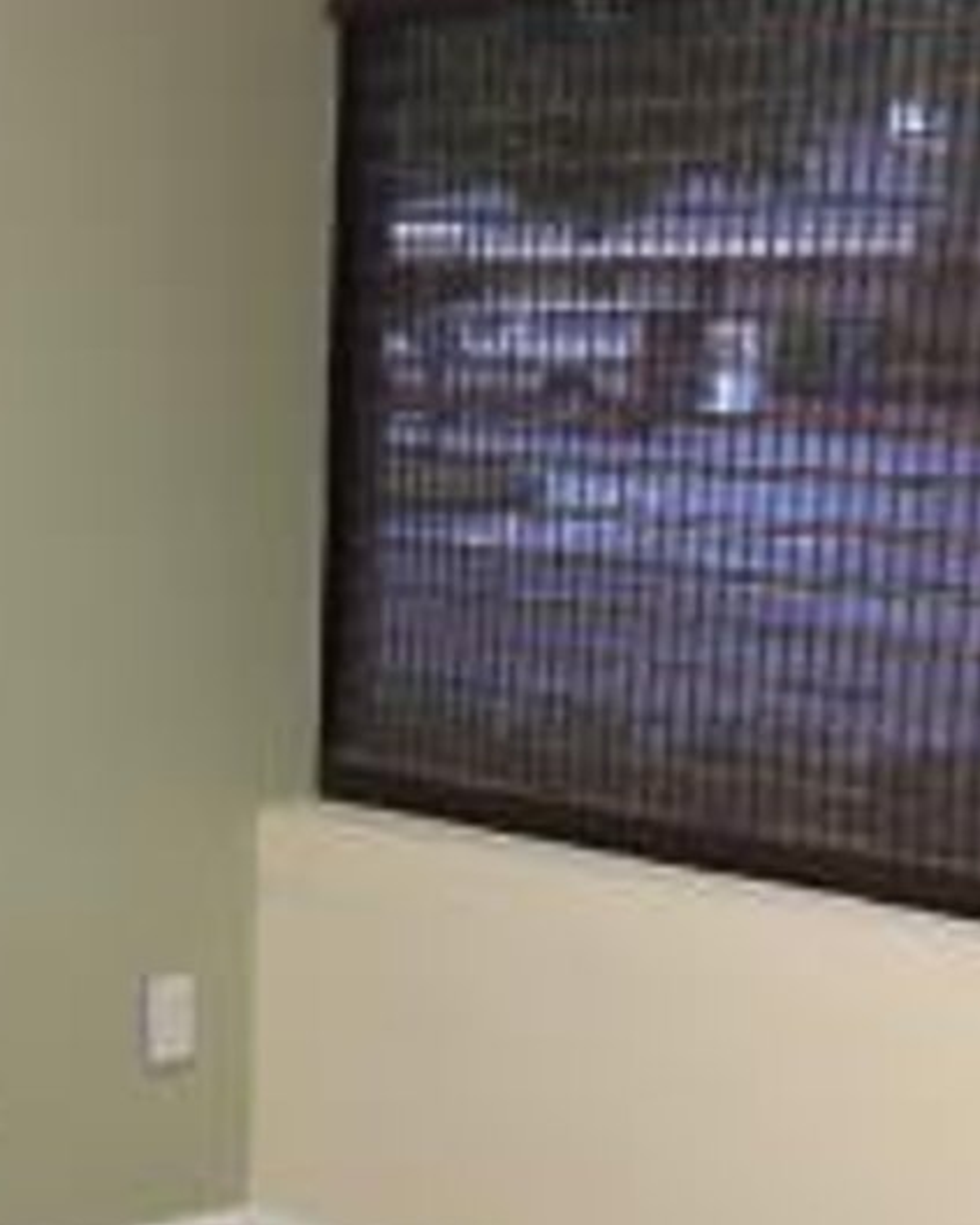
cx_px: 131
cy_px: 974
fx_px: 2938
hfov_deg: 18.7
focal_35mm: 81
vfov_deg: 23.2
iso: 100
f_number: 2.2
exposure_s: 1/30
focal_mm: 4.15
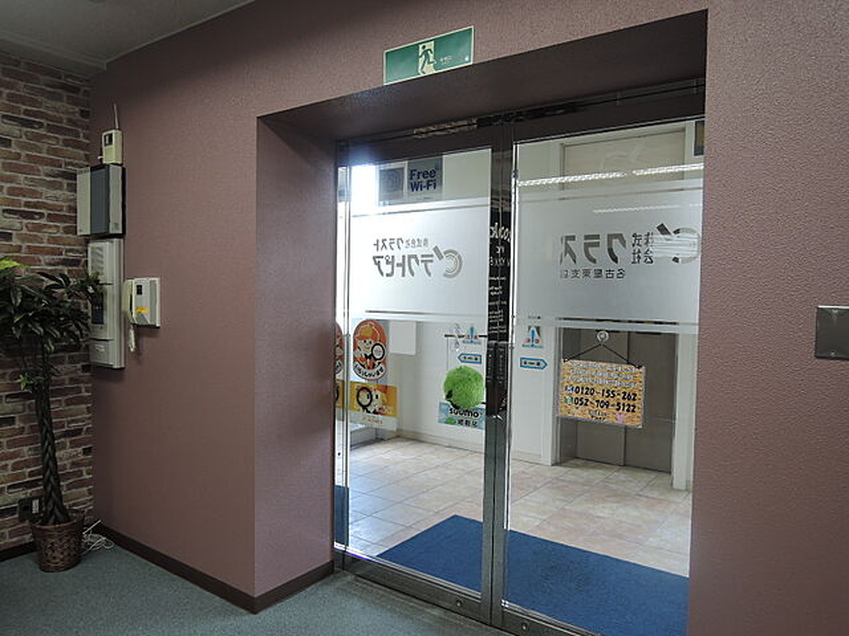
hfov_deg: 71.6
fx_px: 589
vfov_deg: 56.8
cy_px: 318
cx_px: 424
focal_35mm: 24
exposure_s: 1/40
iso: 80
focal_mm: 5.1
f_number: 2.8
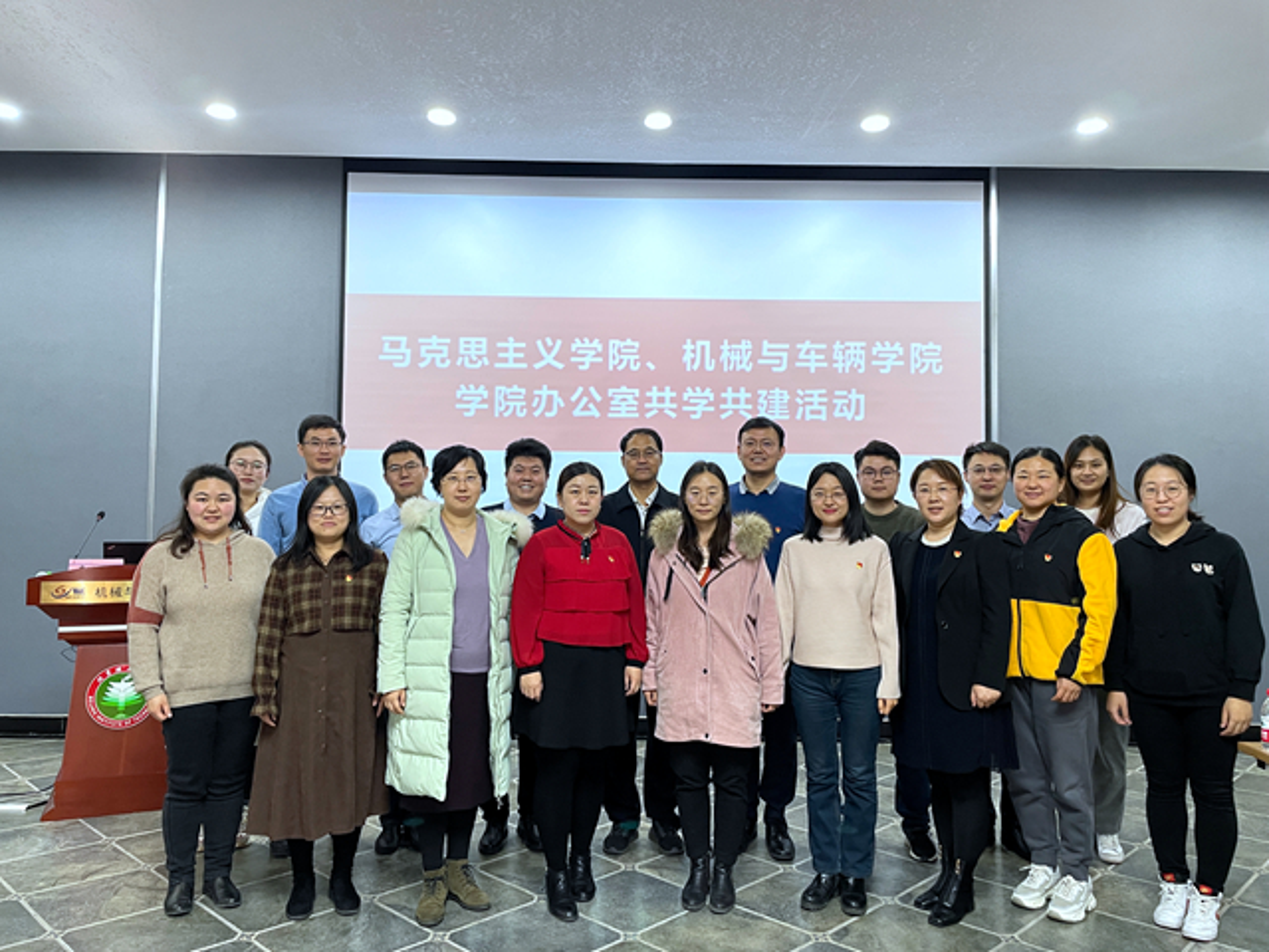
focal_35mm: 26
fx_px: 953
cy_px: 476
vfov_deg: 53.1
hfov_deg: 67.3
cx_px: 634
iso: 100
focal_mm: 4.2
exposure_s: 1/50
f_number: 1.6
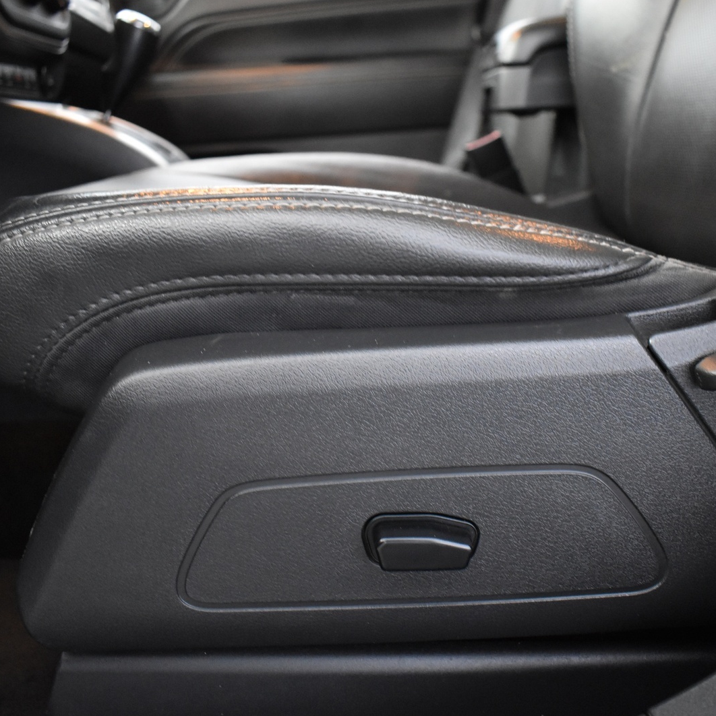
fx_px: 819
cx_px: 404
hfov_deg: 47.1
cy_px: 355
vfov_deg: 47.2
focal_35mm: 35
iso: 3200
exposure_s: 1/15
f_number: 3.5
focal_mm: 18
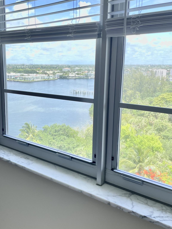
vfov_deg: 53.9
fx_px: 225
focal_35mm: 34
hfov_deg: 41.4
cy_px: 107
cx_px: 62
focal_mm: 4.2
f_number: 1.6
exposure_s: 1/206
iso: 32
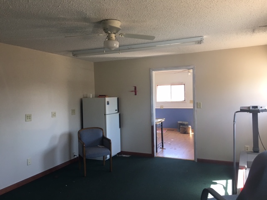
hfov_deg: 61.7
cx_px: 134
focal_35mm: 29
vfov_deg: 48.2
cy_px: 100
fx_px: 224
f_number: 2.2
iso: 25
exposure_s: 1/30
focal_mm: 4.15
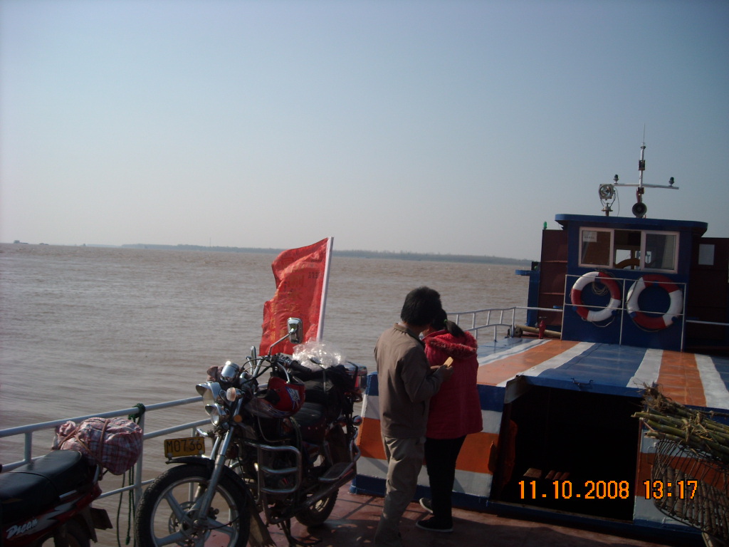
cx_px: 364
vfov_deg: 40.7
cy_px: 274
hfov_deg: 52.6
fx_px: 737
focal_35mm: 35
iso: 64
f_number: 5.6
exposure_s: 1/593
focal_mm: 5.7
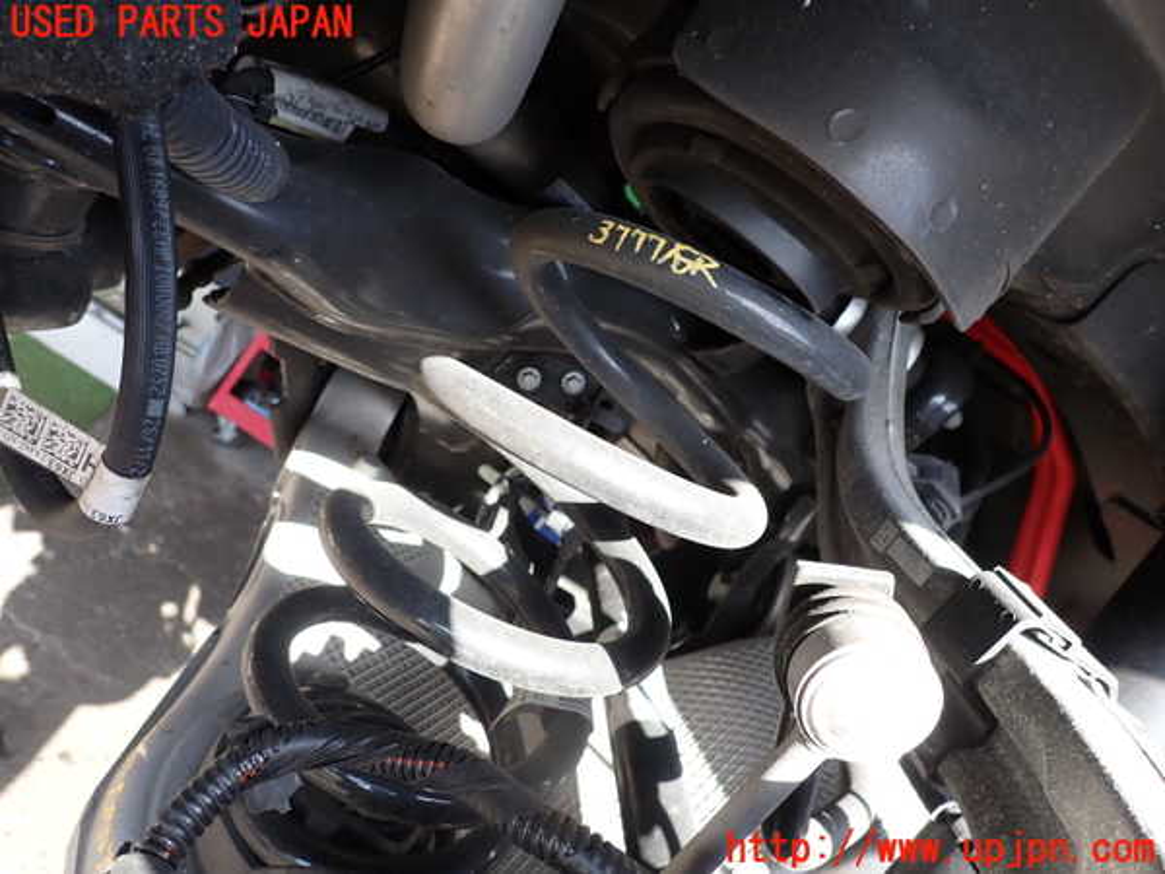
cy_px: 437
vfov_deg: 54.9
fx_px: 841
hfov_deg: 69.4
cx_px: 582
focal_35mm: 25
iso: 100
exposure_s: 1/100
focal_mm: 4.5
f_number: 2.8
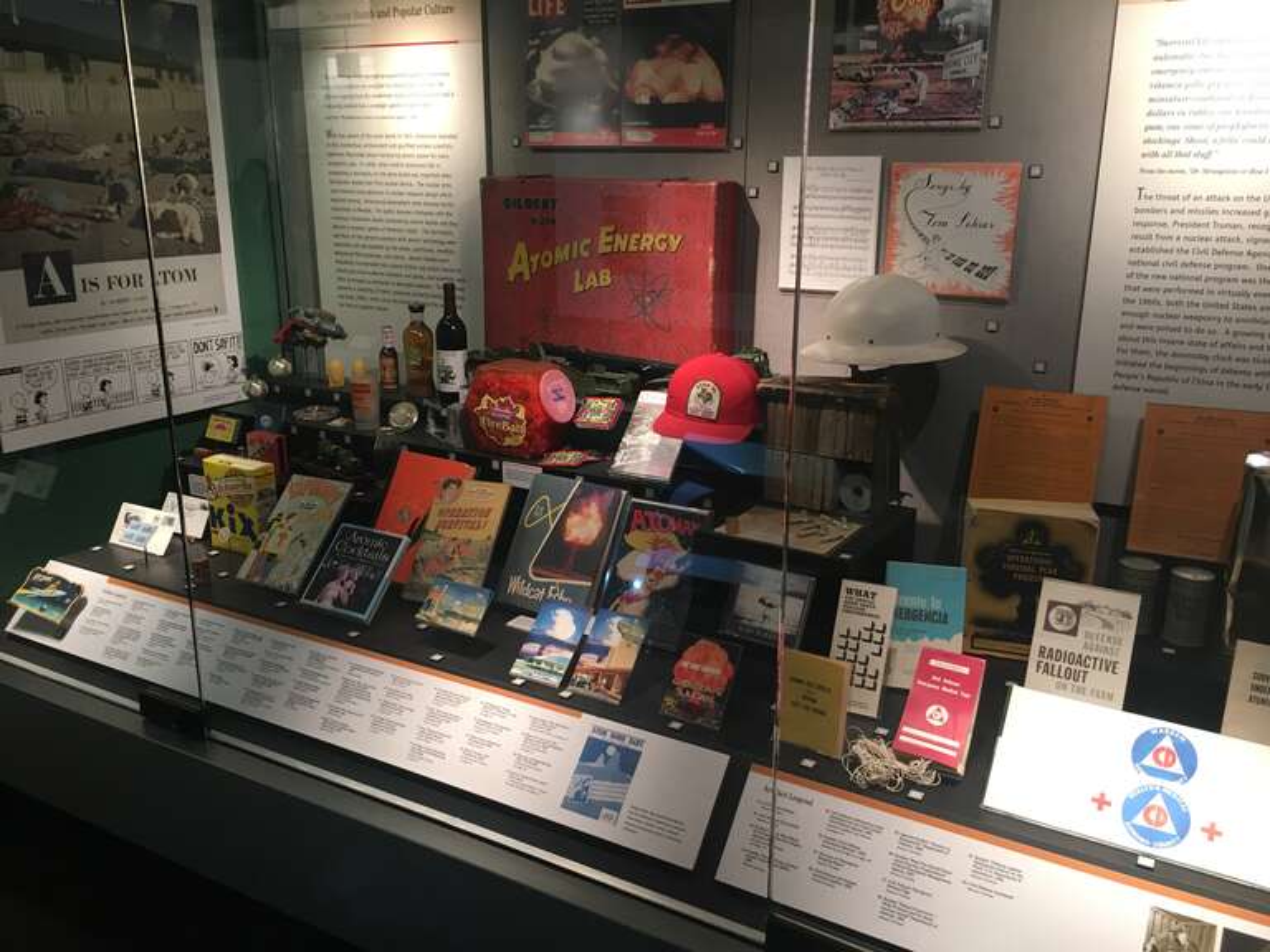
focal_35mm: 29
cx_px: 635
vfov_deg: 48.2
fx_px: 1064
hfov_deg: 61.7
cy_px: 476
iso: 64
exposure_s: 1/30
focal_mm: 4.15
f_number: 2.2
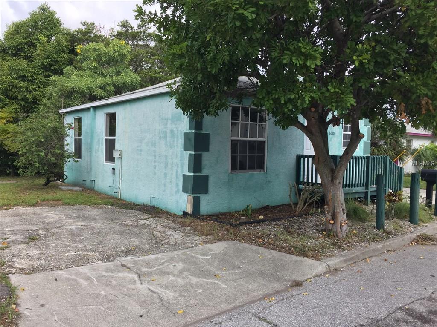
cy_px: 164
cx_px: 218
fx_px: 366
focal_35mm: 29
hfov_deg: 61.7
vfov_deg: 48.2
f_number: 2.2
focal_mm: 4.15
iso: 32
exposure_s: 1/719
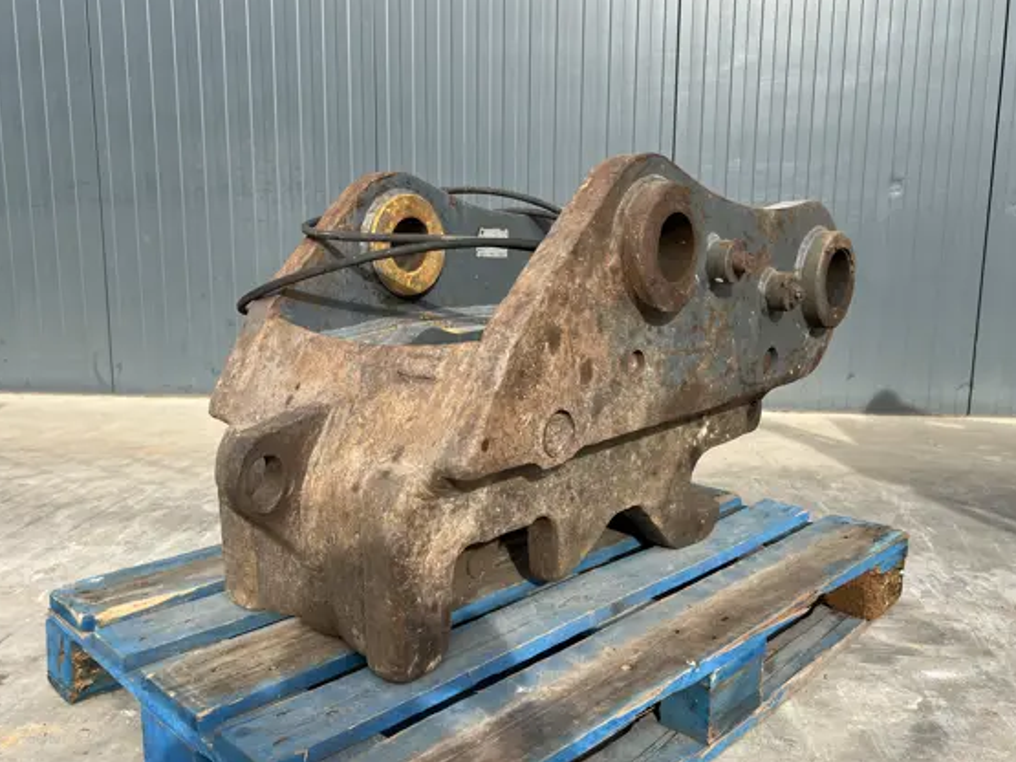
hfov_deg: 59.9
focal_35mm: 30
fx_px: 880
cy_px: 399
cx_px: 485
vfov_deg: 46.8
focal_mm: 5.7
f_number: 1.5
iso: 50
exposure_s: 1/1395
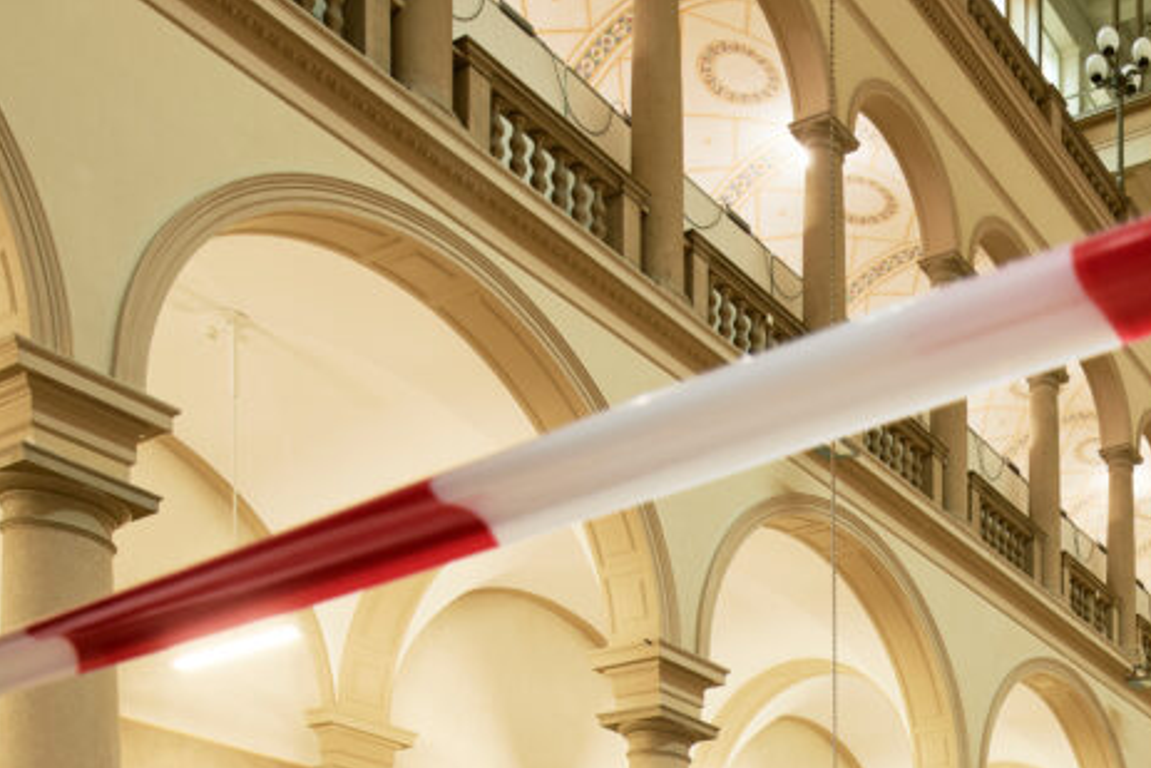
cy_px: 707
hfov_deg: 40.6
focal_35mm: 42
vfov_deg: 30.4
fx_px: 1343
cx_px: 1149
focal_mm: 19
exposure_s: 2
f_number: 11
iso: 64
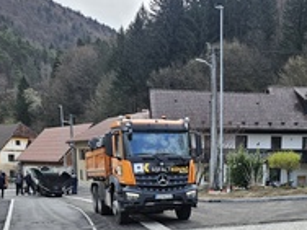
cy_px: 259
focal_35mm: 55
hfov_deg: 34.1
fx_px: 488
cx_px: 238
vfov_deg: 24.6
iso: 40
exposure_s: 1/424
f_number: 1.8
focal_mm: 5.4
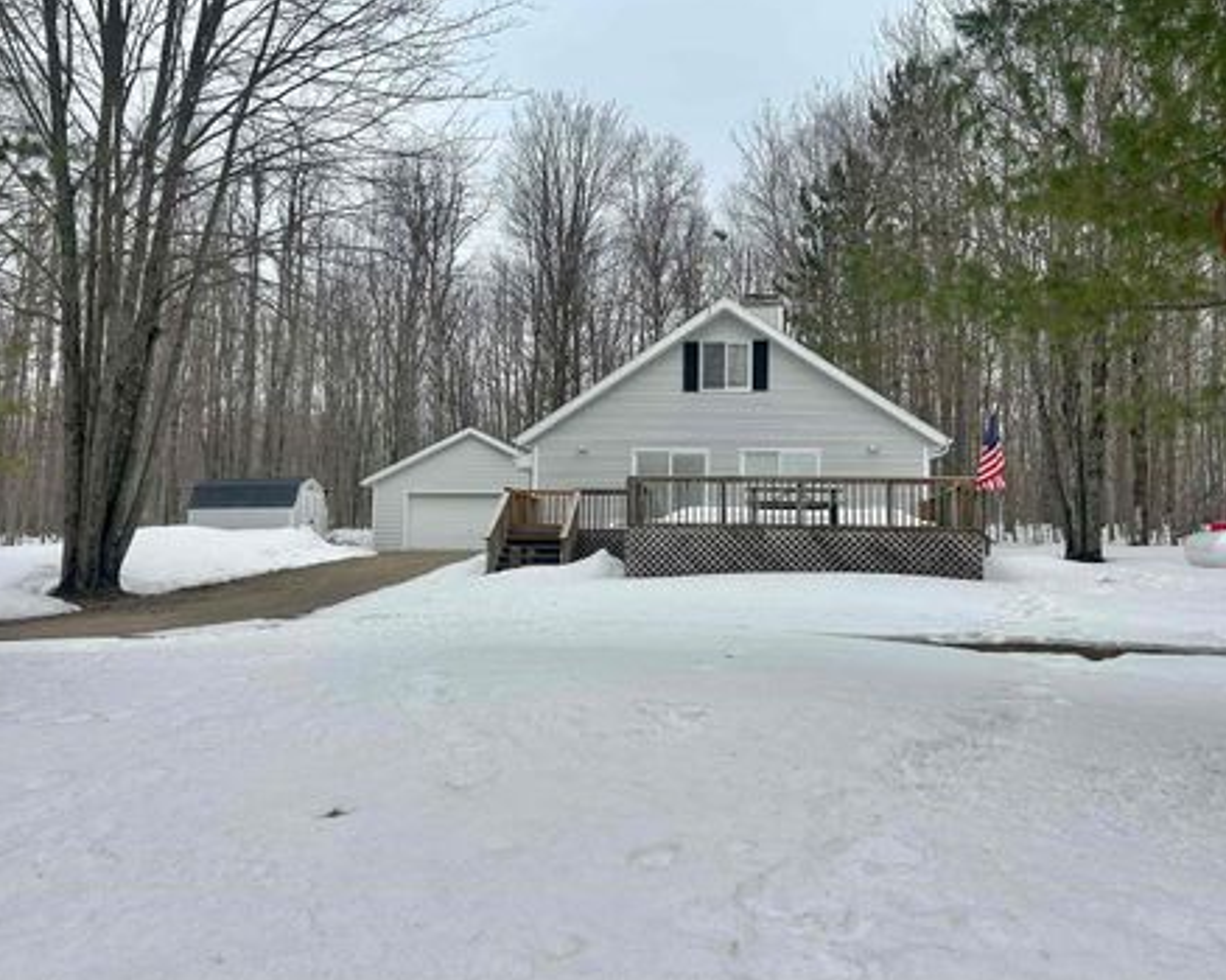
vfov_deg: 49.9
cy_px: 466
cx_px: 630
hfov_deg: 60.5
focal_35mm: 29
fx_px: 1052
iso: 50
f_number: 1.5
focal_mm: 5.7
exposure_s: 1/5587
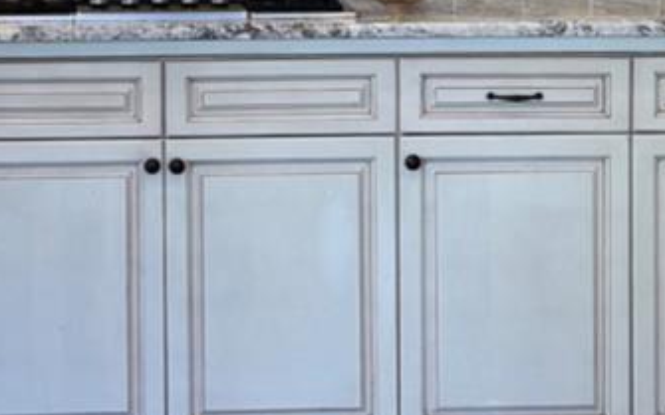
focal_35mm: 114
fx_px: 2065
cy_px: -132
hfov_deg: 18.1
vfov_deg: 11.2
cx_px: 122
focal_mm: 6.76
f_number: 1.78
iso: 125
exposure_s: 1/120
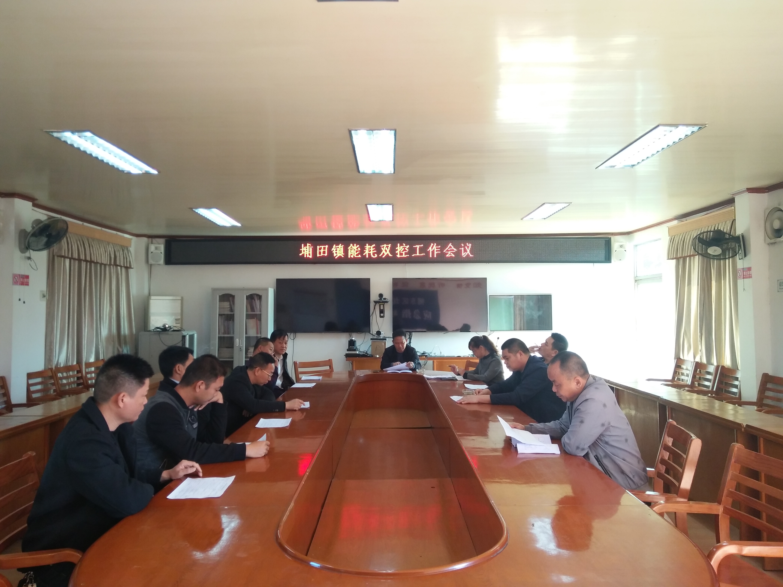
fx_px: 475
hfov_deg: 79.0
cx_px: 392
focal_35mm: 21
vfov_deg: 63.4
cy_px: 294
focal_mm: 3.66
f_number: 2.2
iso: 84
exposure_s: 1/33.3
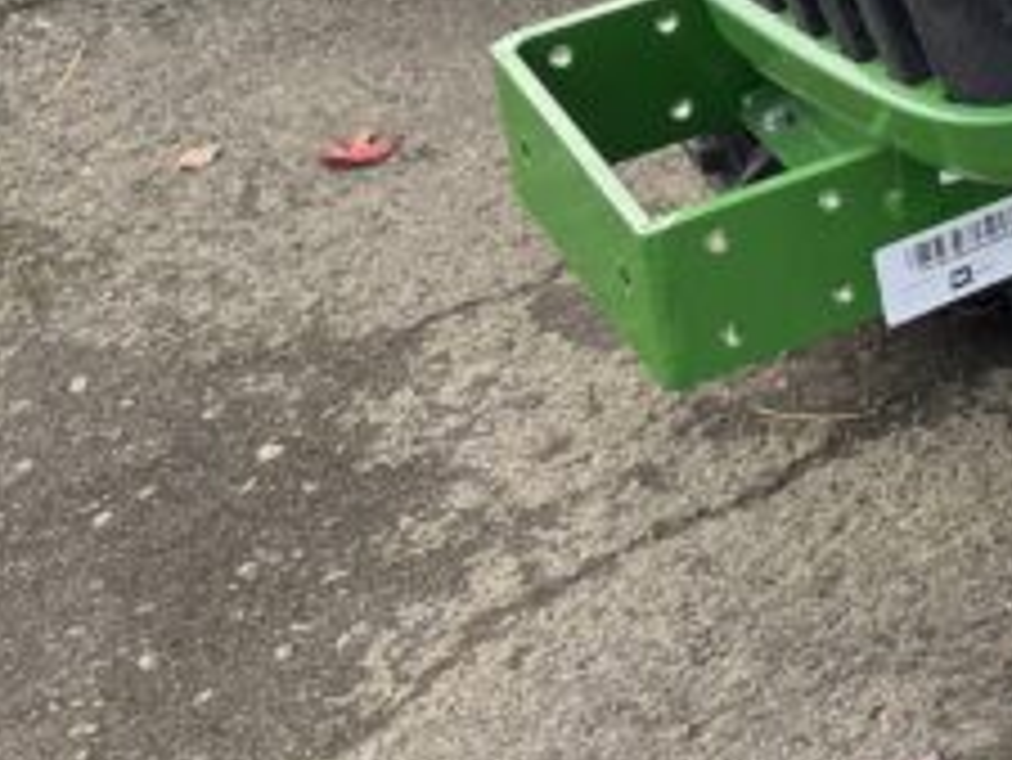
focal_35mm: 109
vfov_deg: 12.5
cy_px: -585
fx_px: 3188
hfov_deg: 13.8
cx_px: 2294
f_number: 1.78
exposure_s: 1/1010
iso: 80
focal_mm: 6.76
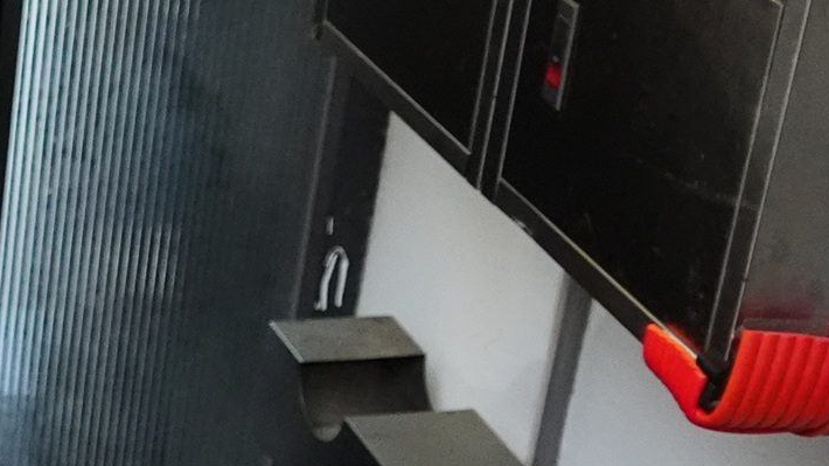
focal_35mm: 102
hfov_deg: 17.9
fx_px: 2242
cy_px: 159
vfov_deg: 11.9
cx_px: -538
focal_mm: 24
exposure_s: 1/160
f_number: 3.5
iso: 5000
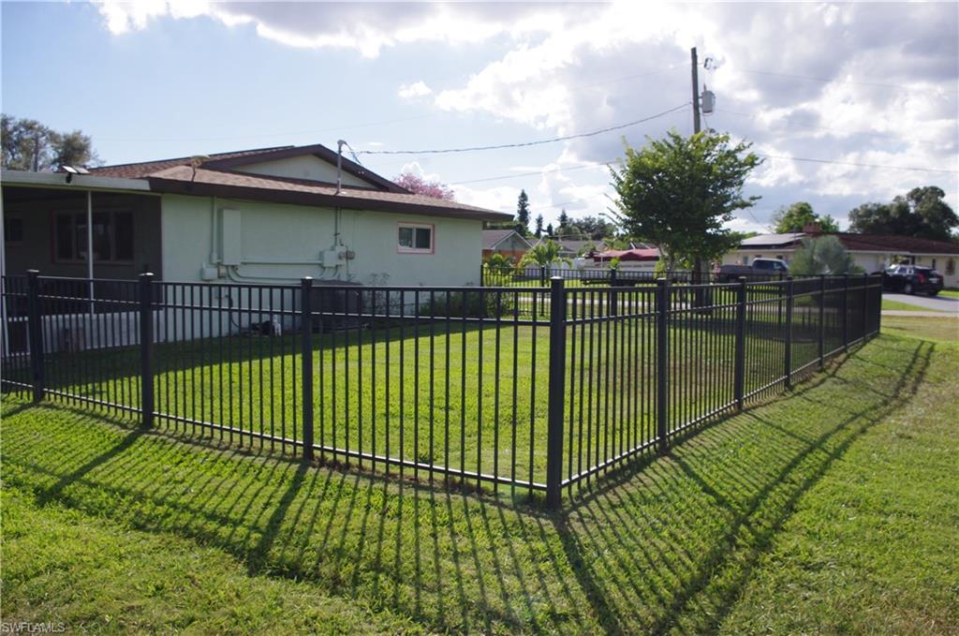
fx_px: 718
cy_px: 318
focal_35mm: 27
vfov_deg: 47.8
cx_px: 480
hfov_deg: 67.5
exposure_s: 1/800
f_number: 8
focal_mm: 18
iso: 400
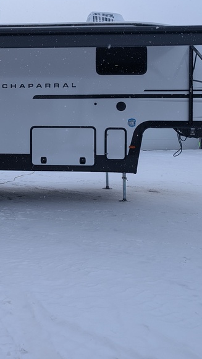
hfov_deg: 24.1
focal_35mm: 46
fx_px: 438
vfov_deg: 44.1
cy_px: 130
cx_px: -25
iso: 18
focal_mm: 6.9
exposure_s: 1/1783
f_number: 1.68
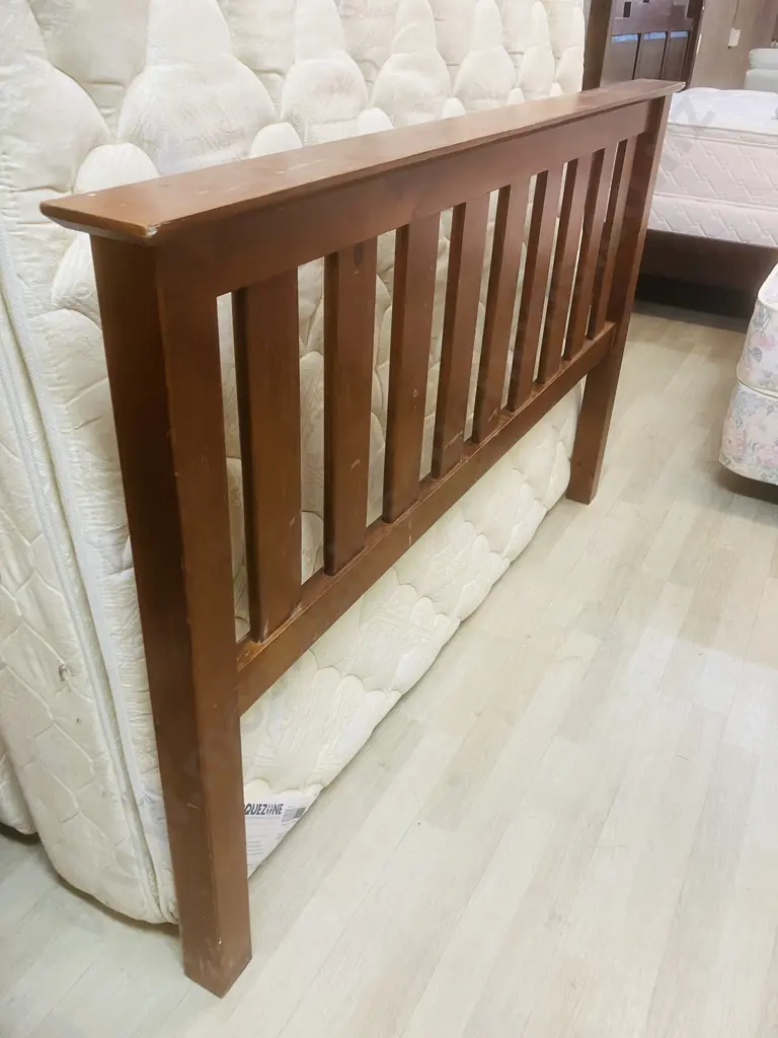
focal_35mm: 28
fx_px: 839
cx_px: 389
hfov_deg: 49.7
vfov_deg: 63.4
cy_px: 519
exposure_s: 1/50
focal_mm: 3.99
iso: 100
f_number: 1.8
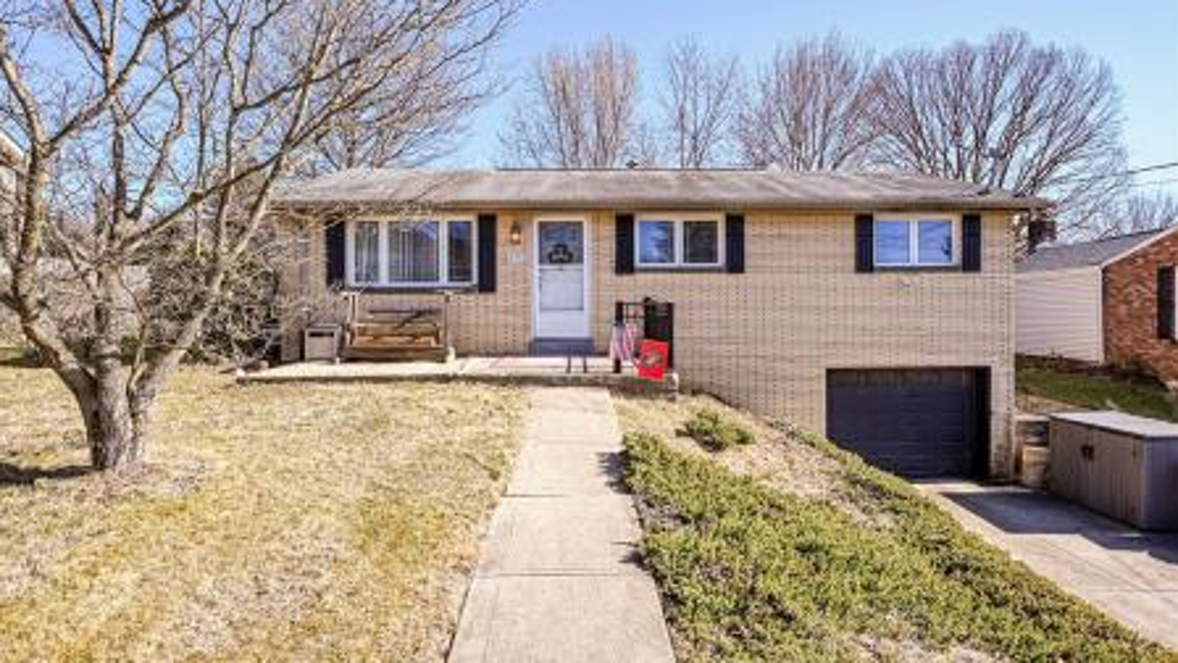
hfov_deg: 86.6
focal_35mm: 20
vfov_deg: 55.9
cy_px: 321
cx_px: 588
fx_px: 625
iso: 125
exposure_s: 1/160
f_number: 8
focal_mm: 19
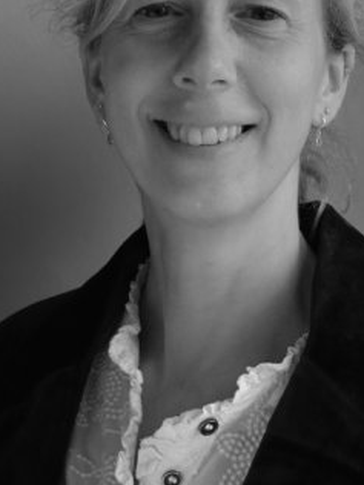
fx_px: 1150
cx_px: 185
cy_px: 111
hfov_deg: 18.0
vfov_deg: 23.5
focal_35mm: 82
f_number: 9
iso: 1600
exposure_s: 1/320
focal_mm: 36
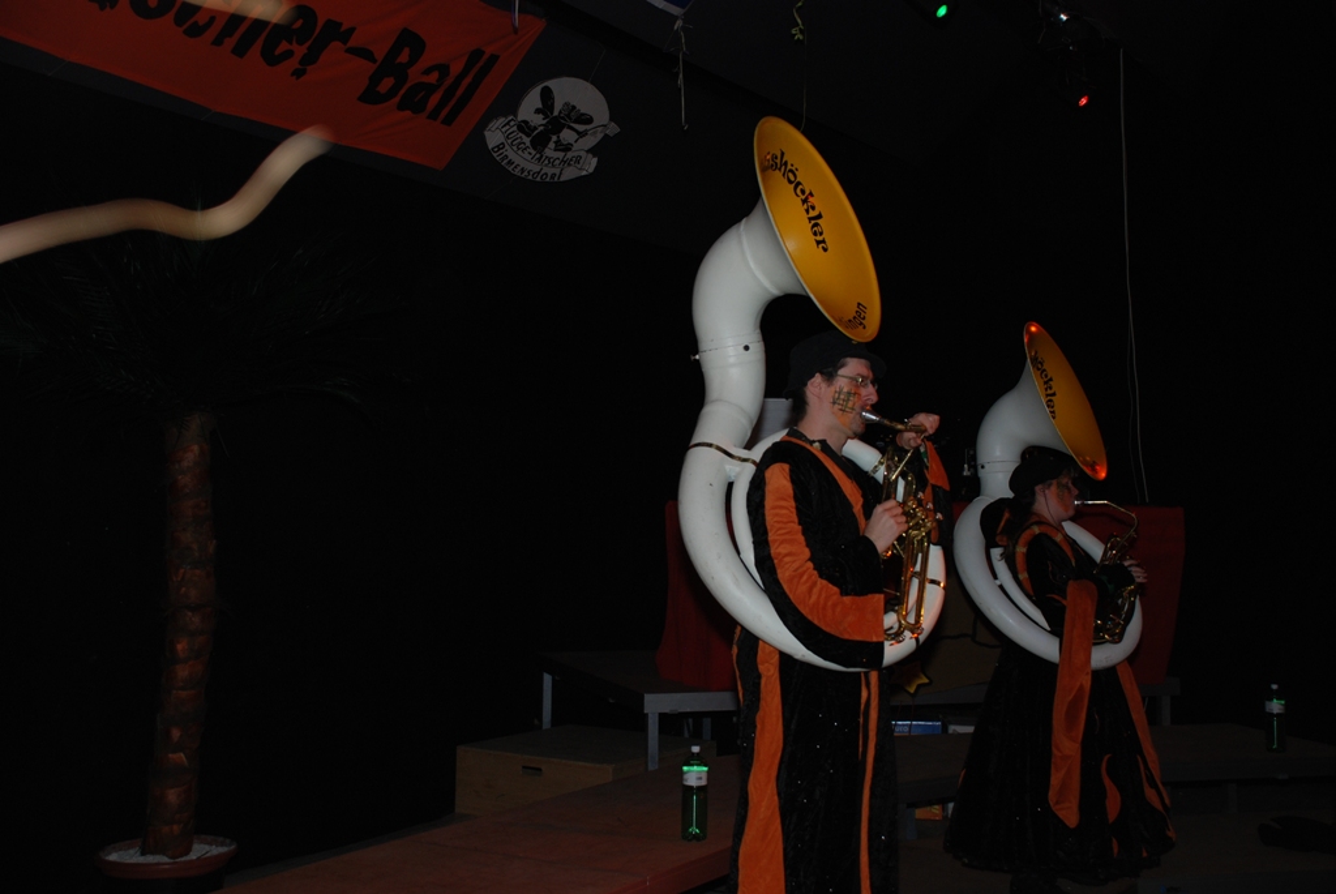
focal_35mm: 42
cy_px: 447
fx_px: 1560
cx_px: 668
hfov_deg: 46.4
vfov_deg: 32.0
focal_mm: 28
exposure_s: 1/60
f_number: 4
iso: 200
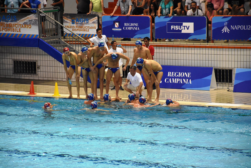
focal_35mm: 174
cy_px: 84
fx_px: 1214
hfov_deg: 11.8
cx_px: 126
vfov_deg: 7.9
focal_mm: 116
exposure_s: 1/200
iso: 4500
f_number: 5.6
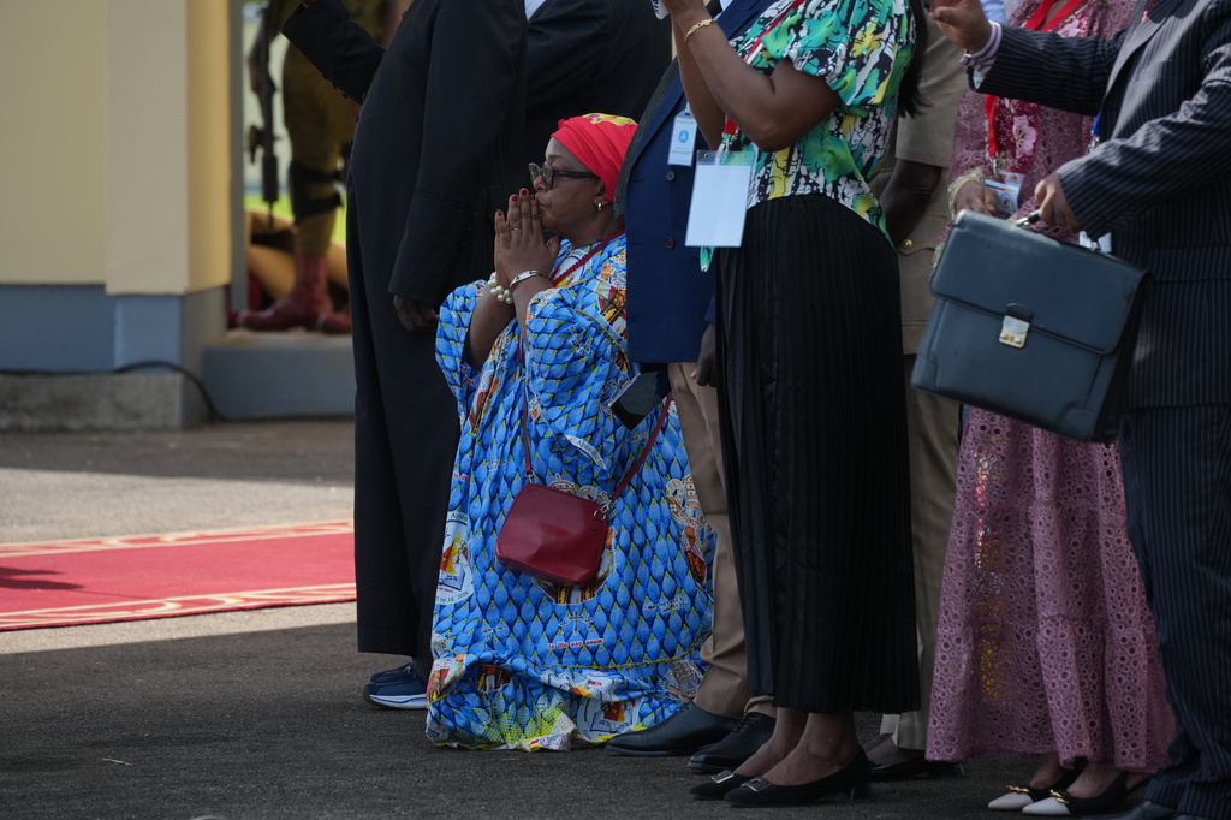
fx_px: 10562
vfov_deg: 4.4
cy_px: 410
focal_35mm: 309
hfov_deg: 6.7
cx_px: 616
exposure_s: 1/1000
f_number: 8
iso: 640
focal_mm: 309
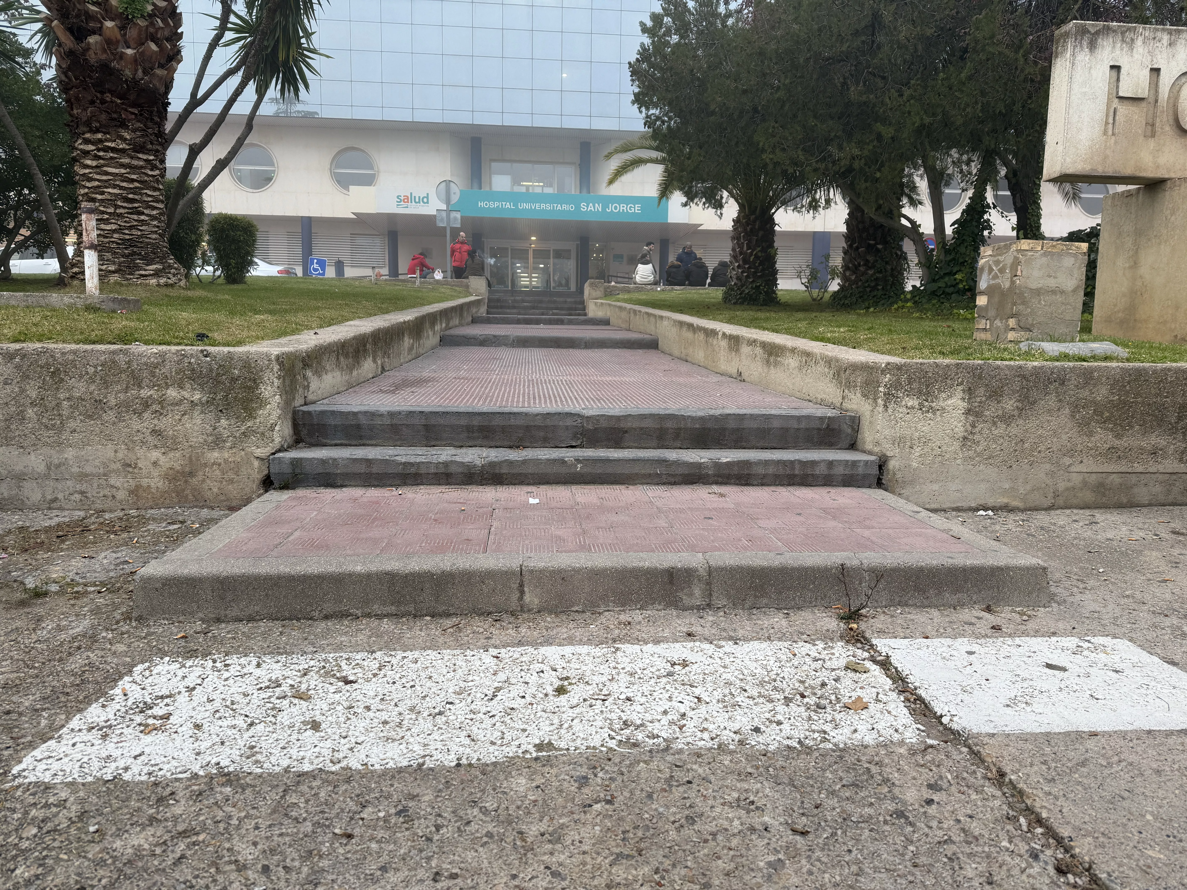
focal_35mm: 24
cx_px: 594
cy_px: 445
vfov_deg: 56.8
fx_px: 823
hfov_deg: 71.6
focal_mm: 6.76
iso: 80
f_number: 1.78
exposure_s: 1/121
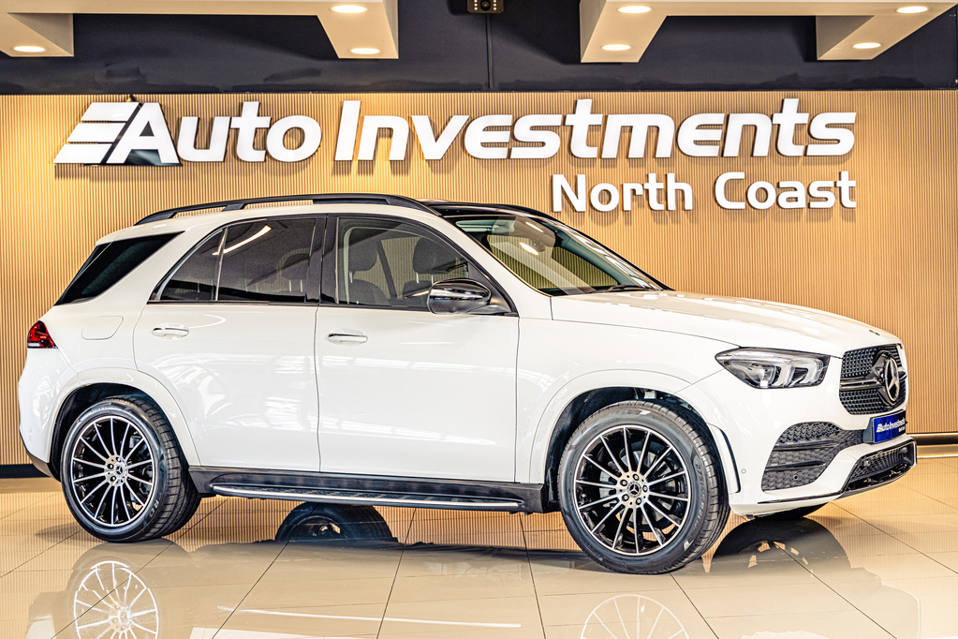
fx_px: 1437
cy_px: 320
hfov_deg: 36.9
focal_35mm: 54
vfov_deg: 25.1
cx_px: 479
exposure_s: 1/160
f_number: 4
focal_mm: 54
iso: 640
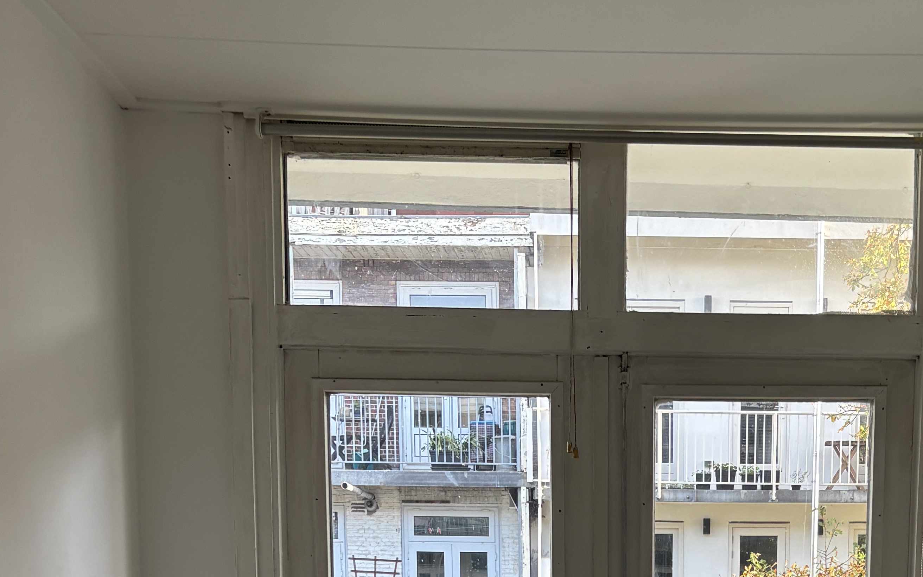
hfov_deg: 33.5
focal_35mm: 60
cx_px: 661
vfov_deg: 19.8
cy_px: 762
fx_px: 1509
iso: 40
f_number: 1.6
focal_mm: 5.96
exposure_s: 1/121
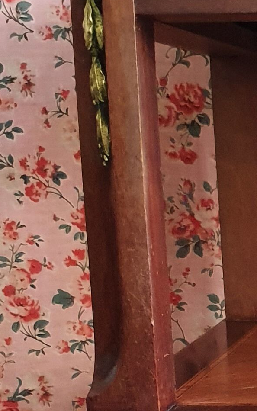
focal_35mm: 117
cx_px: 440
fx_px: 1311
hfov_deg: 10.6
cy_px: 472
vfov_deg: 17.1
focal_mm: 4.32
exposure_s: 1/50
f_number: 1.5
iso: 400
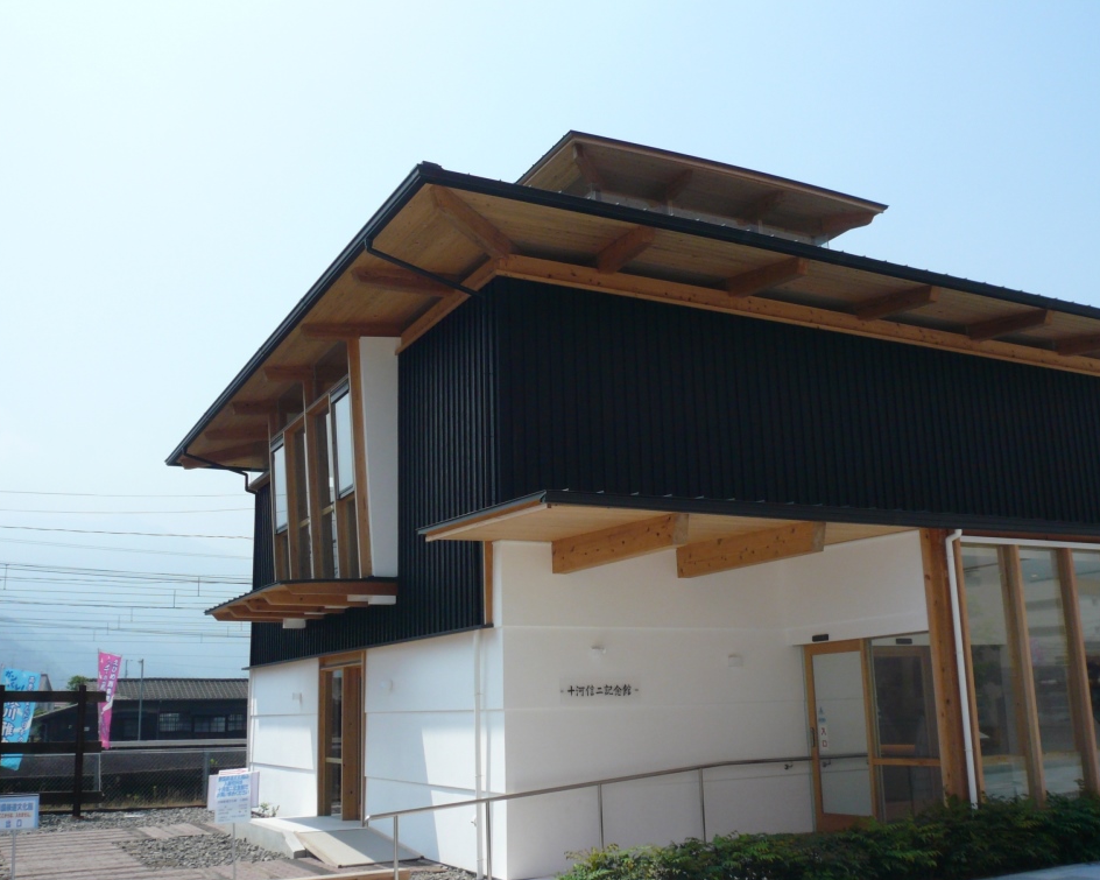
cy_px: 445
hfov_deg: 50.3
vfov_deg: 41.1
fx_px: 1172
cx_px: 523
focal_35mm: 36
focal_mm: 5.4
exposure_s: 1/250
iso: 100
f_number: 9
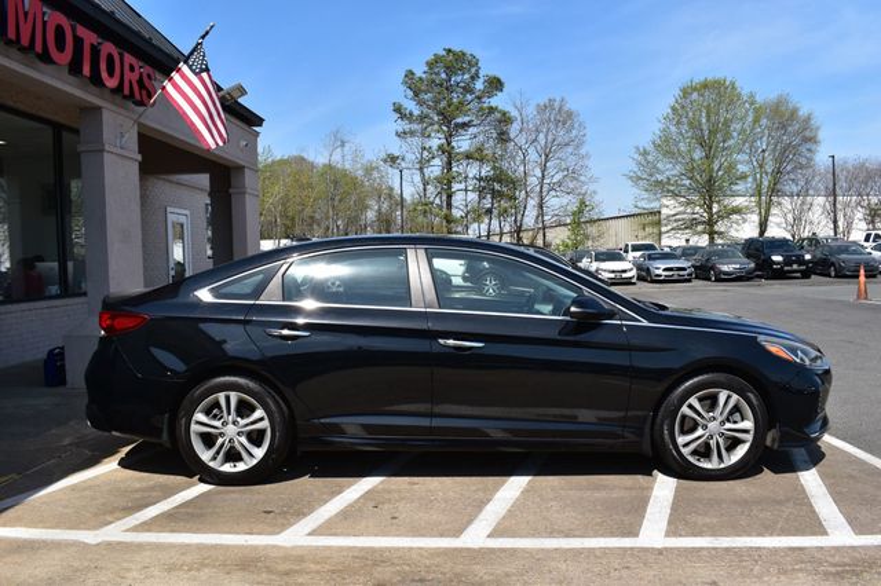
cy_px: 293
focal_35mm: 30
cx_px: 440
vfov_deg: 43.6
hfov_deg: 62.0
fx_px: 734
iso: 320
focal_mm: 20
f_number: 11
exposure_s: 1/500
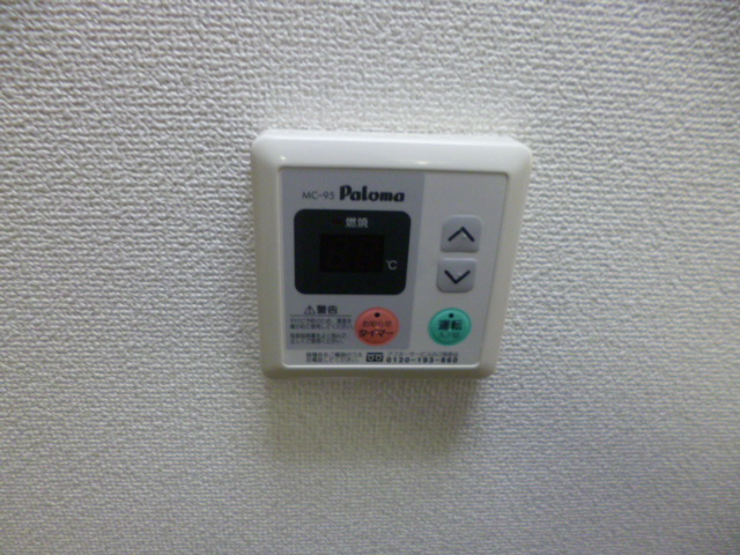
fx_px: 513
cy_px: 278
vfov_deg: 56.8
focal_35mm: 24
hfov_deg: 71.6
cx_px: 370
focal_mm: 4.3
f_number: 2.5
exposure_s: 1/50
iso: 400
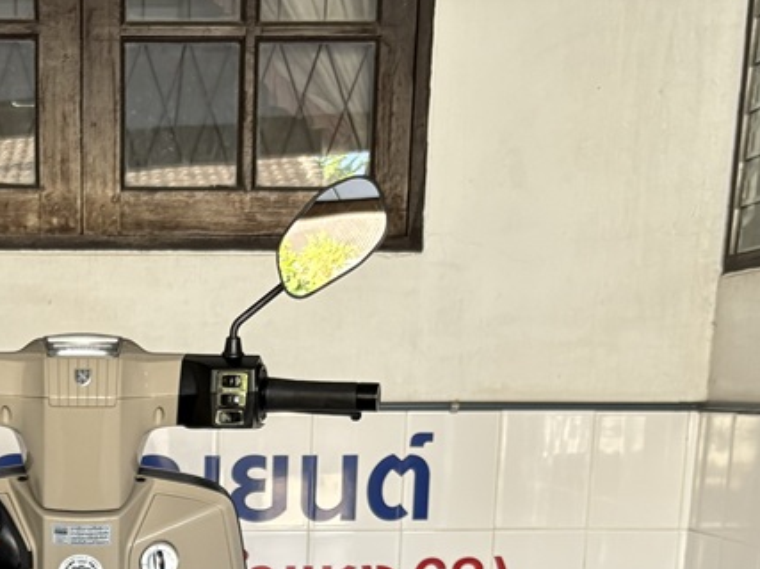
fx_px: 1712
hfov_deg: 24.3
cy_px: 845
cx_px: 77
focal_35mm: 78
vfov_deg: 17.1
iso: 125
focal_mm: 5.96
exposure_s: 1/111
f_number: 1.6
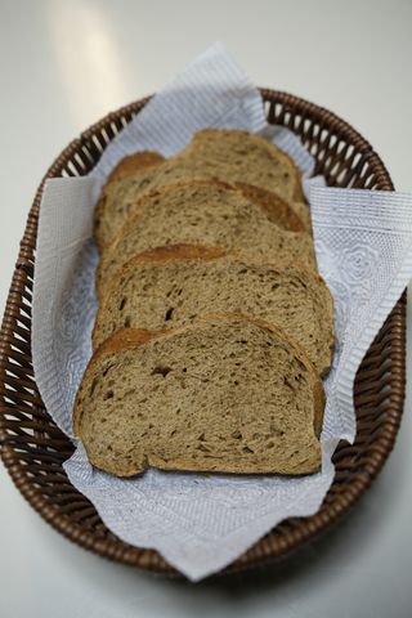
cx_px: 206
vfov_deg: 43.6
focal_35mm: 45
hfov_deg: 29.9
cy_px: 309
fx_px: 772
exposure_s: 1/60
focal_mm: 45
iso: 500
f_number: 4
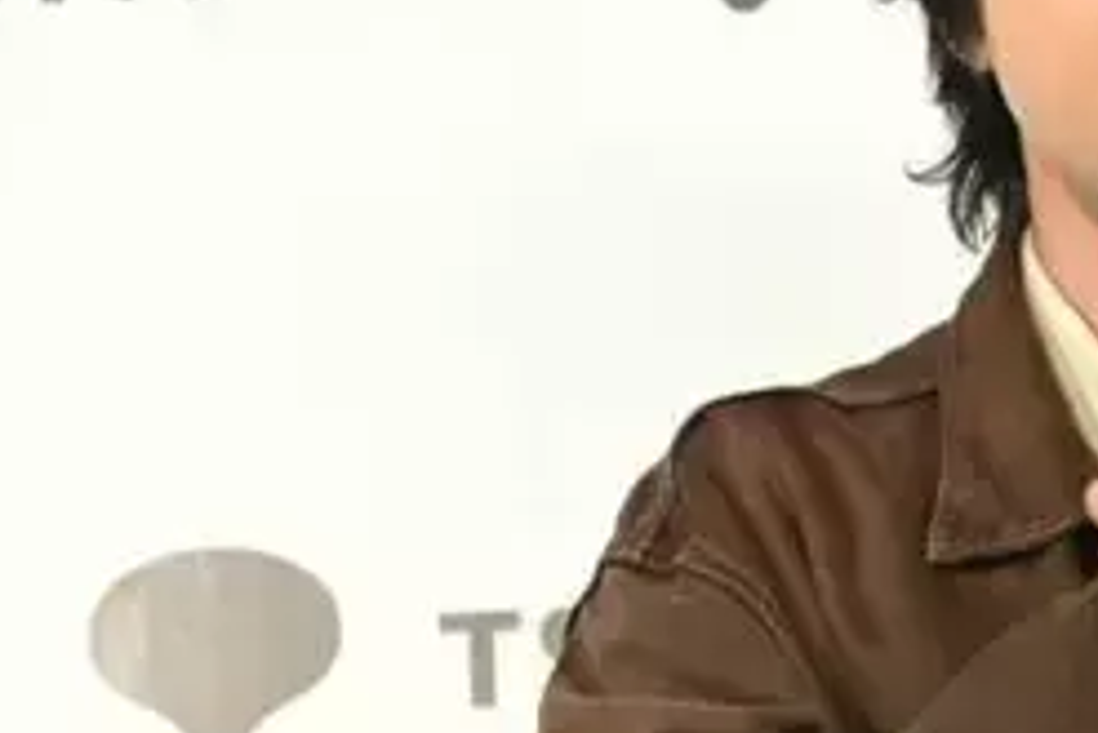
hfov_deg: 5.1
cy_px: 373
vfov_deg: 3.4
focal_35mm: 401
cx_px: 1205
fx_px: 12237
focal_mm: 165
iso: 8000
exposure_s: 1/320
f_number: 8
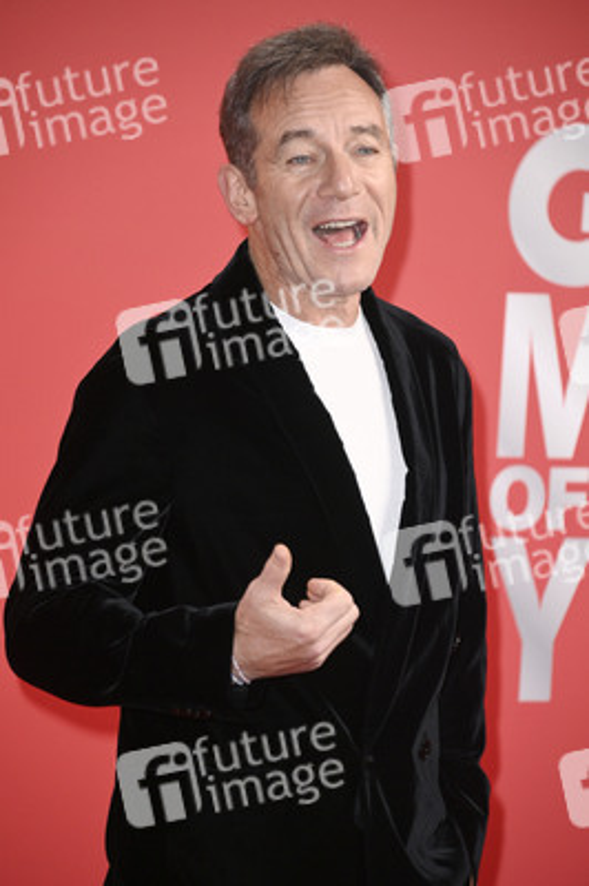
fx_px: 4671
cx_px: 294
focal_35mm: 190
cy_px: 443
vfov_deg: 10.8
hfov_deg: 7.2
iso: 1000
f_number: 5.6
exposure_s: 1/250
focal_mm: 190
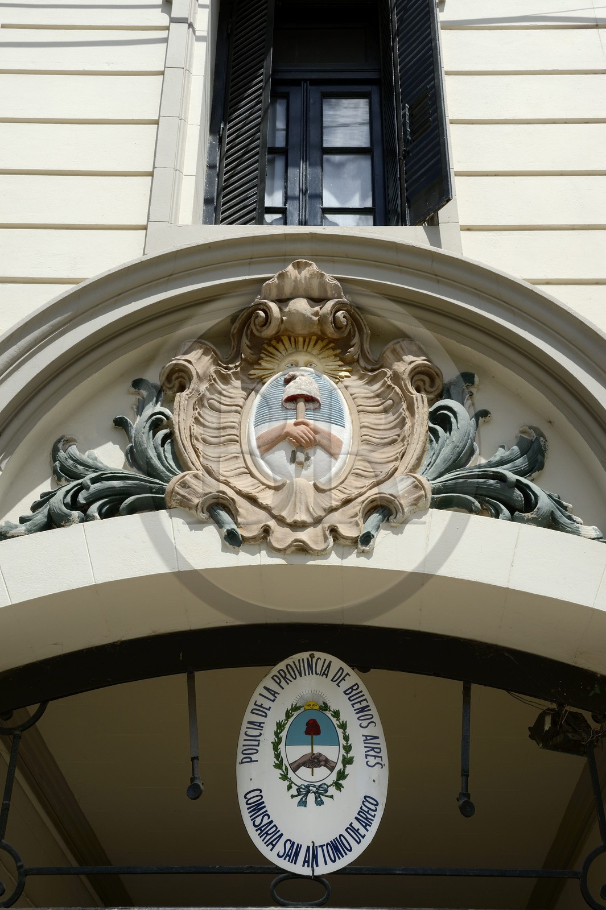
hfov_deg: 28.0
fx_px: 1213
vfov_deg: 41.1
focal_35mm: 48
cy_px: 455
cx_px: 303
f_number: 14
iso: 200
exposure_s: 1/250
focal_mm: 48
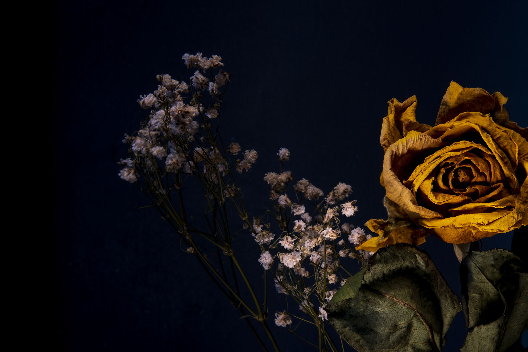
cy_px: 220
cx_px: 337
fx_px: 1319
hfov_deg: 22.6
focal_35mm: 90
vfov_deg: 15.2
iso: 100
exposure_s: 8
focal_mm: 65
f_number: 20
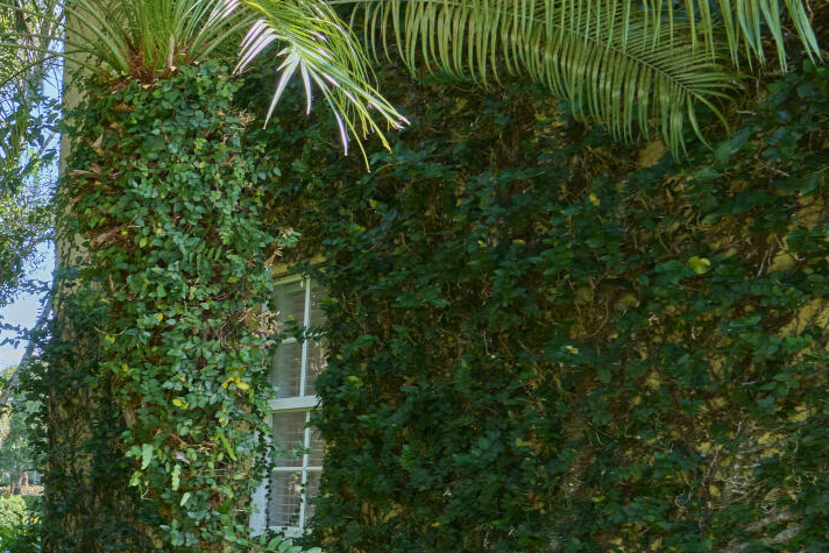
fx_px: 1359
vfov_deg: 21.6
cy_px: 634
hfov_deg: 22.8
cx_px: -587
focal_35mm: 59
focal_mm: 14
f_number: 8
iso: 100
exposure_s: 1/50
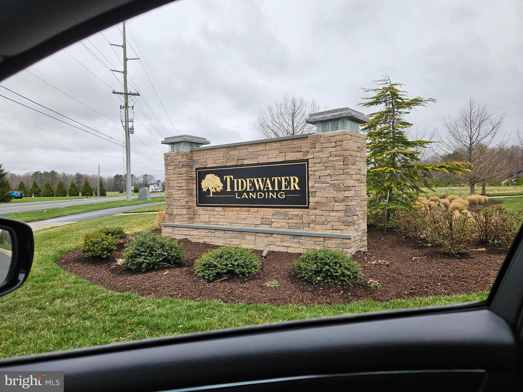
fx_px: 347
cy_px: 196
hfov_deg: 73.9
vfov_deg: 58.9
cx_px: 262
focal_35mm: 23
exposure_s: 1/447
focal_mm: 5.4
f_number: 1.8
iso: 40
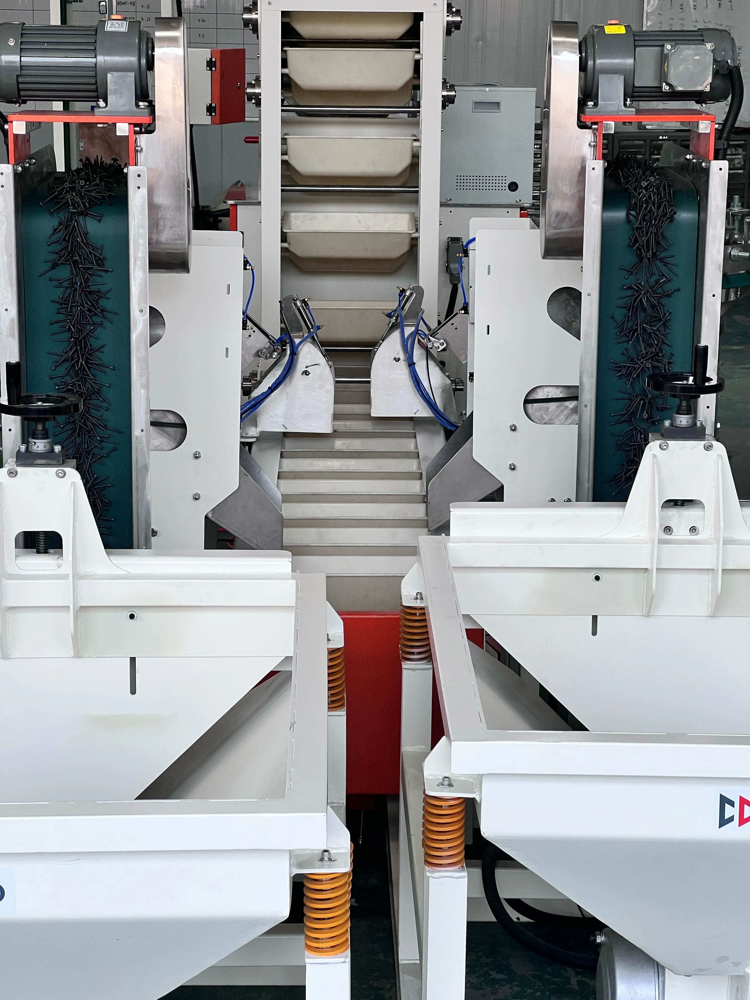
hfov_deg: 19.1
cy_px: 500
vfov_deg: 25.3
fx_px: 2224
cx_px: 375
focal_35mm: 77
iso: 50
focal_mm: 9
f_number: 2.8
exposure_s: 1/100
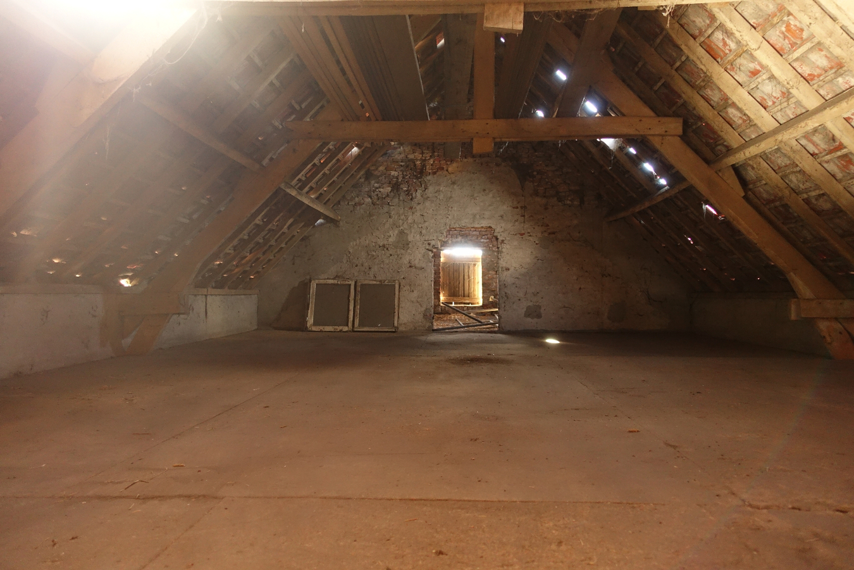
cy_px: 285
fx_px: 569
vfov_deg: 53.1
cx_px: 427
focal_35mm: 24
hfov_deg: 73.7
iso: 800
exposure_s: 1/25
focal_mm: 8.8
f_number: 1.8
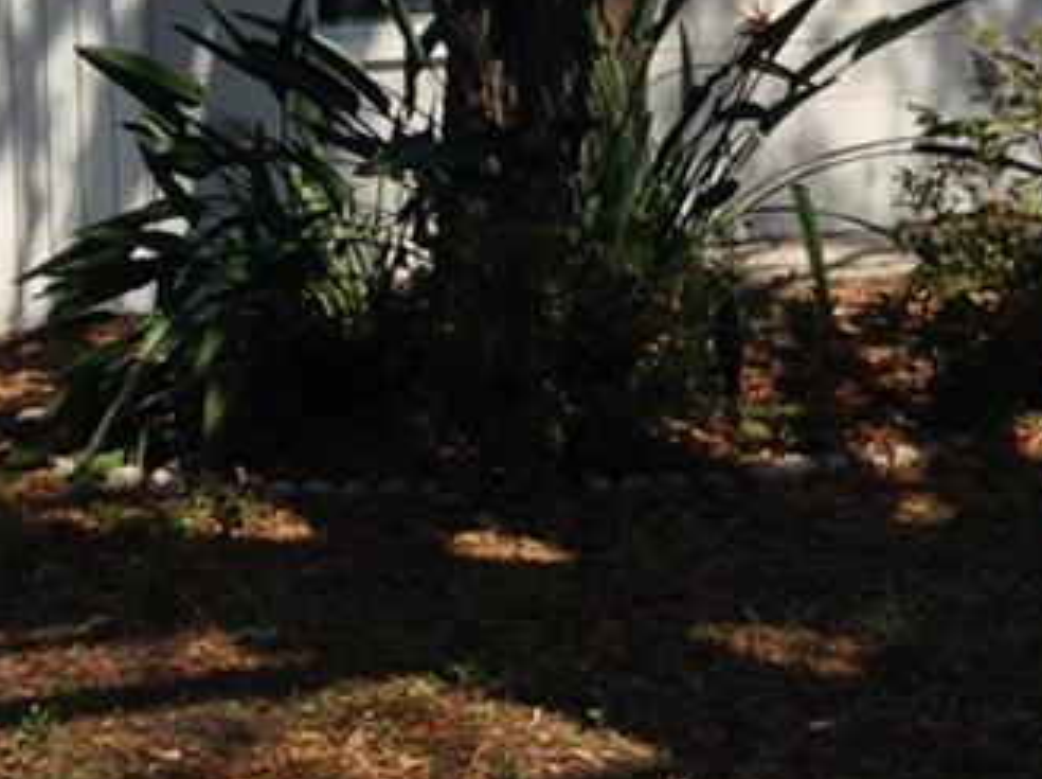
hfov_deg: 18.6
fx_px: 3096
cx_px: 1039
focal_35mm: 103
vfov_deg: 14.1
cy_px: -48
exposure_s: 1/1233
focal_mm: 3.3
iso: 25
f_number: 2.4
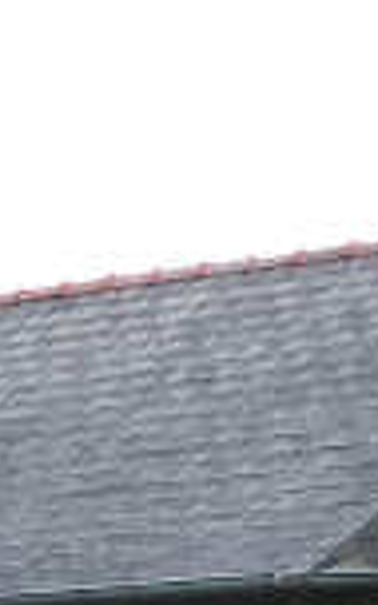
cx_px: 454
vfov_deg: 11.5
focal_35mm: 181
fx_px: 2983
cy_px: 569
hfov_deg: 7.2
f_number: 3.5
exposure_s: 1/67.2
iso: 50
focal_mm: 6.3
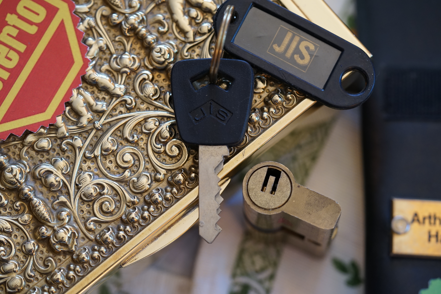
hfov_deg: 22.6
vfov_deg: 15.2
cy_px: 147
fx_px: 1102
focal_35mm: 90
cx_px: 220
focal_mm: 90
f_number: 4
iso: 1000
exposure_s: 1/100
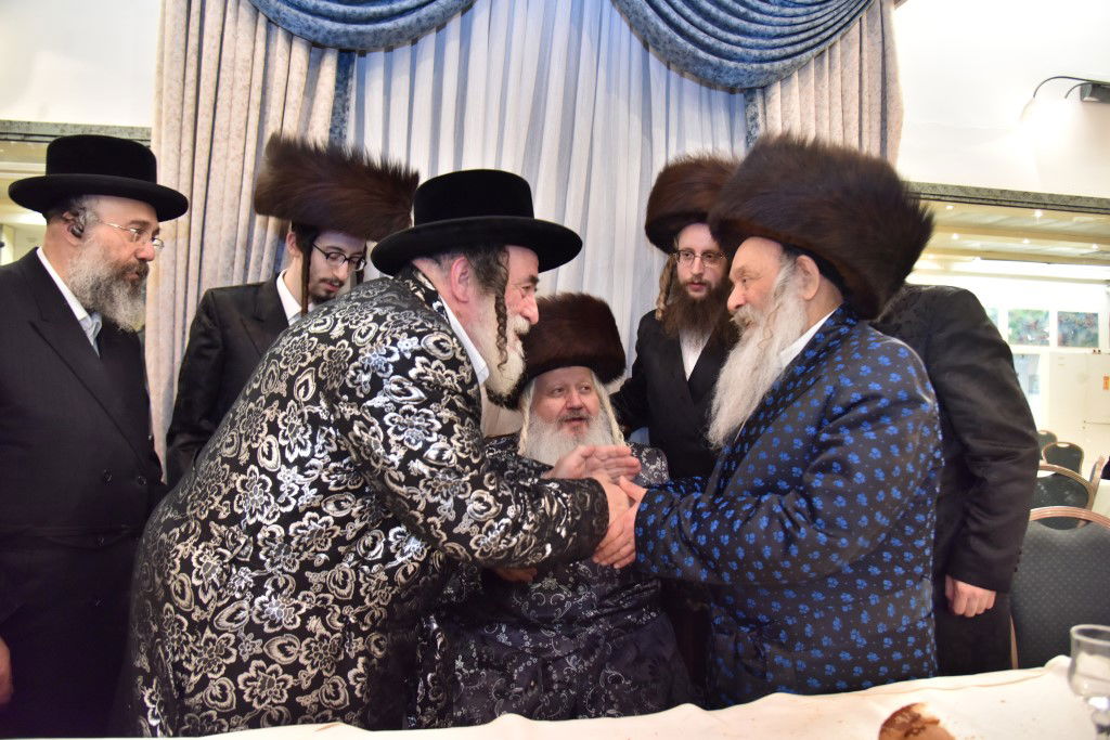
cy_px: 370
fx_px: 740
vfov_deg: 53.1
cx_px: 555
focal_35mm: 24
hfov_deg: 73.7
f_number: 4
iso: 2000
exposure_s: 1/125
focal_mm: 24
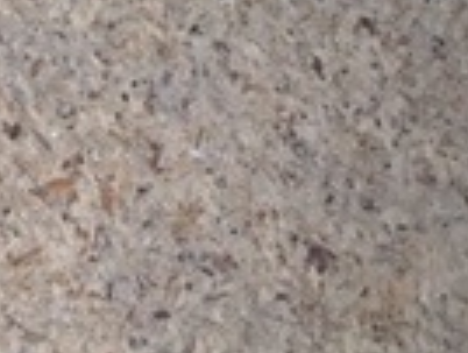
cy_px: -220
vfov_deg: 10.3
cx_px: -356
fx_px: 1869
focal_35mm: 138
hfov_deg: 13.0
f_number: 2.2
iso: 200
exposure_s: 1/25
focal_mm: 4.15
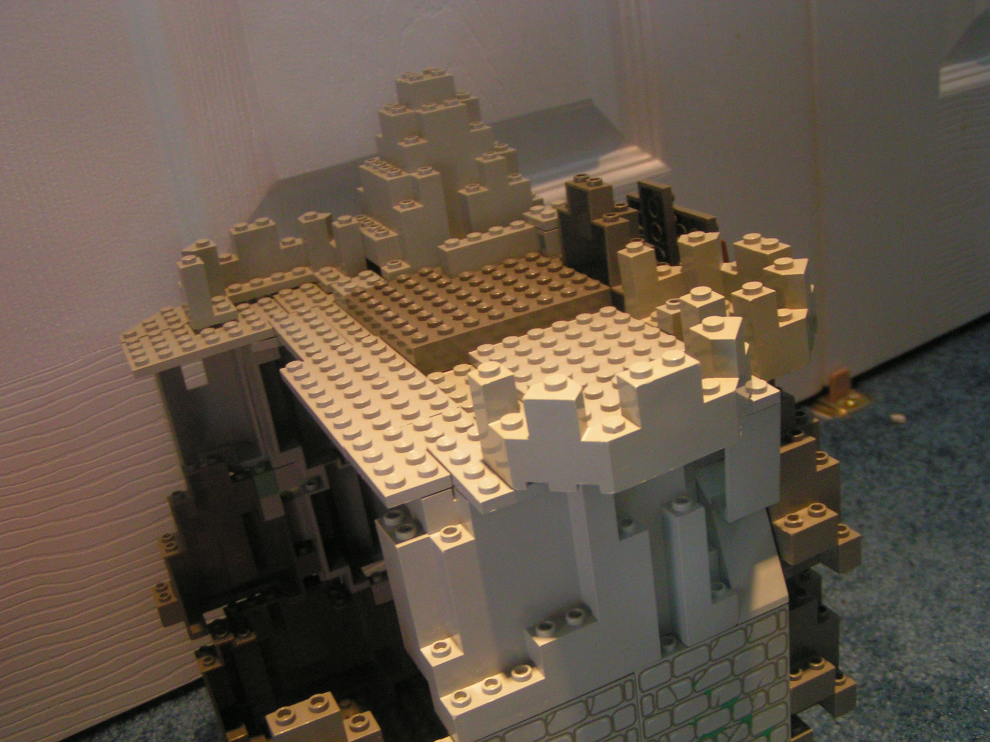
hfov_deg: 49.0
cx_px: 495
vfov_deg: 37.7
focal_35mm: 38
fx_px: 1087
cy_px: 371
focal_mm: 5.8
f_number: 2.8
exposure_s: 1/40
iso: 200
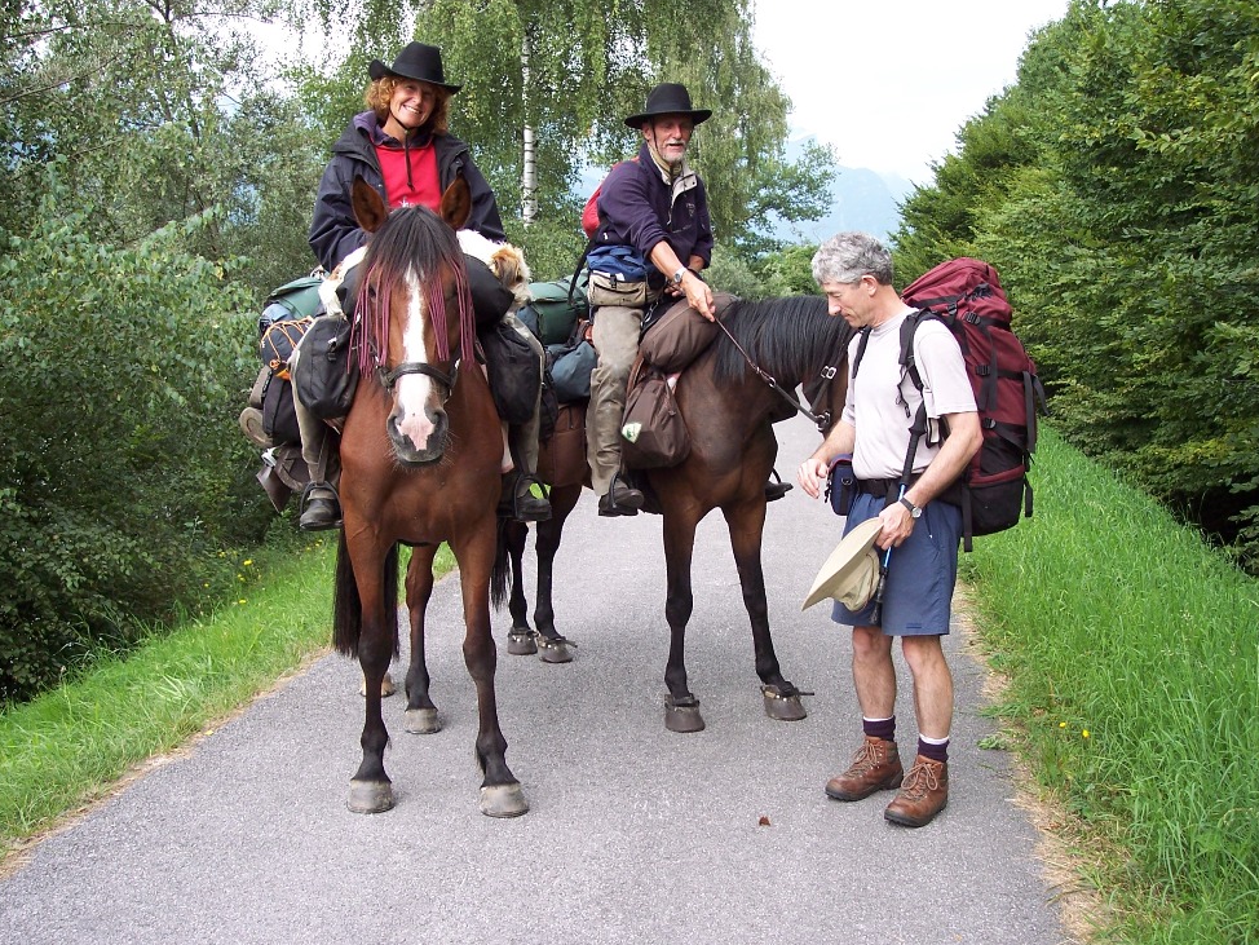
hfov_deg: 45.8
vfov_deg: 35.2
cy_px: 469
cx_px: 631
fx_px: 1492
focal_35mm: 41
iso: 100
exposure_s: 1/250
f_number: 3.4
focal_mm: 8
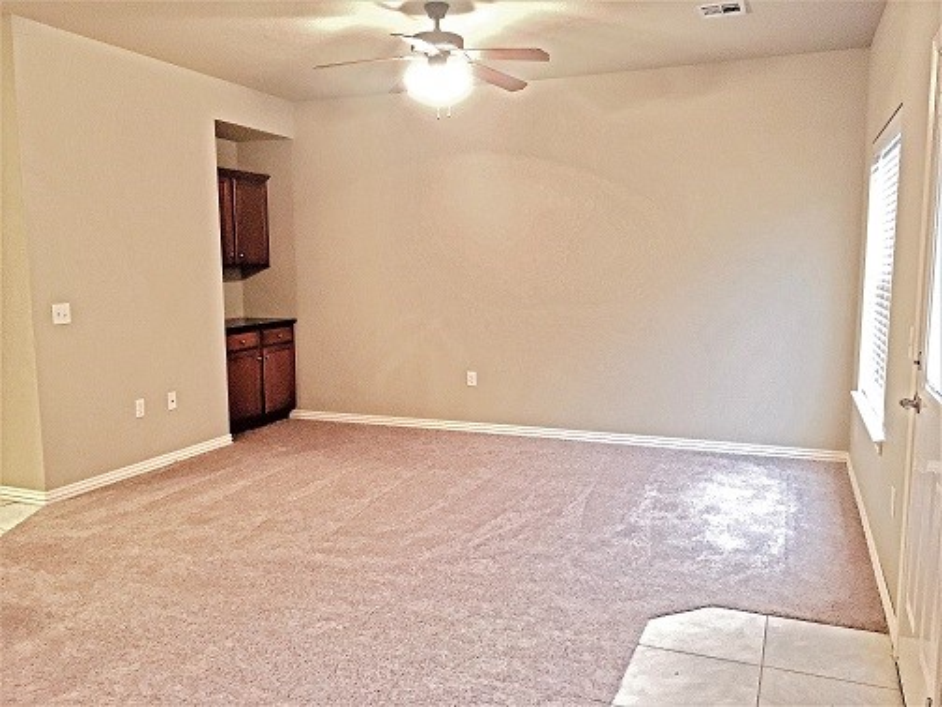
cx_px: 471
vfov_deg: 48.2
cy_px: 354
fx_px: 789
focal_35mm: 29
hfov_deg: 61.7
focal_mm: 4.15
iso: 200
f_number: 2.2
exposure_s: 1/20
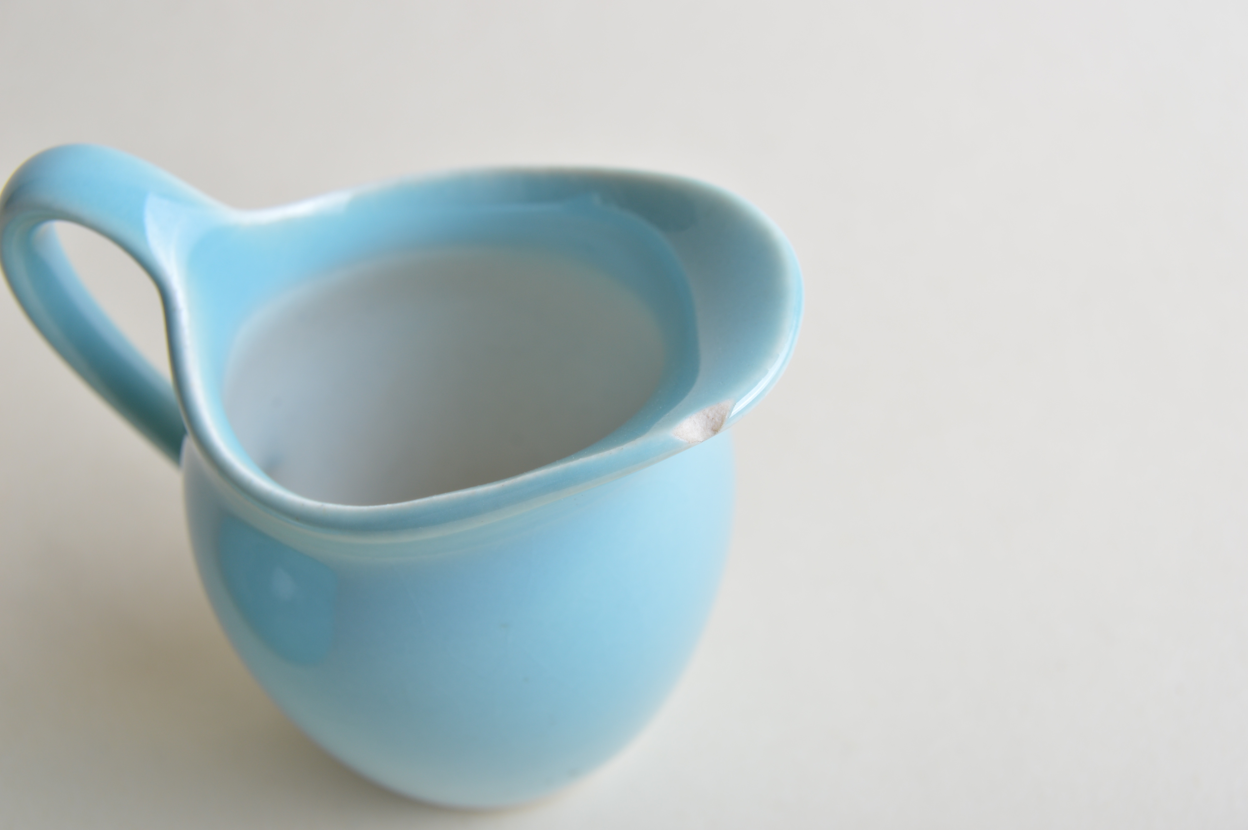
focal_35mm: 48
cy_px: 415
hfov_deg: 41.1
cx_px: 624
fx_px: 1663
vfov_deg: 28.0
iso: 100
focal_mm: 32
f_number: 7.1
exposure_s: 1/20
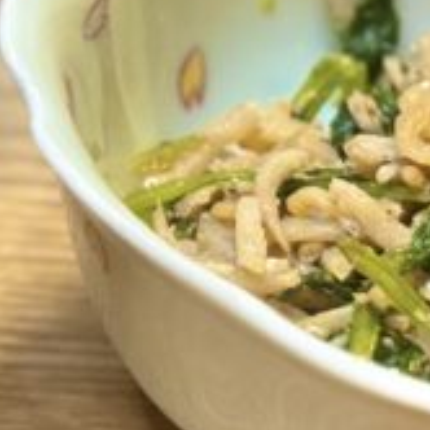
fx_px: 3991
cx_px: -458
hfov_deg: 6.0
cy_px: 124
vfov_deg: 6.2
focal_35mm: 284
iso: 125
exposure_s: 1/60
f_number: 1.6
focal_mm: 5.96
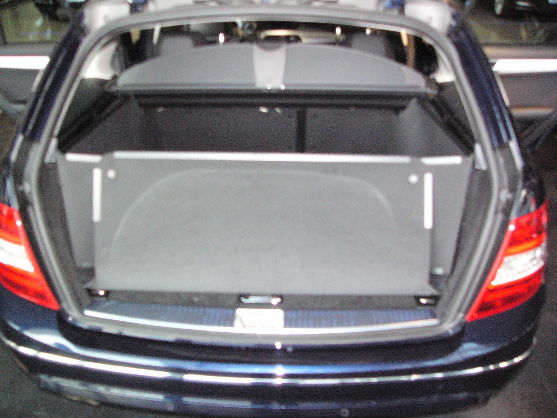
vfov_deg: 39.7
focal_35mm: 36
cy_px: 209
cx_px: 278
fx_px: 579
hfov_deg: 51.4
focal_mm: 6
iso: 400
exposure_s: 1/50
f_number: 2.8
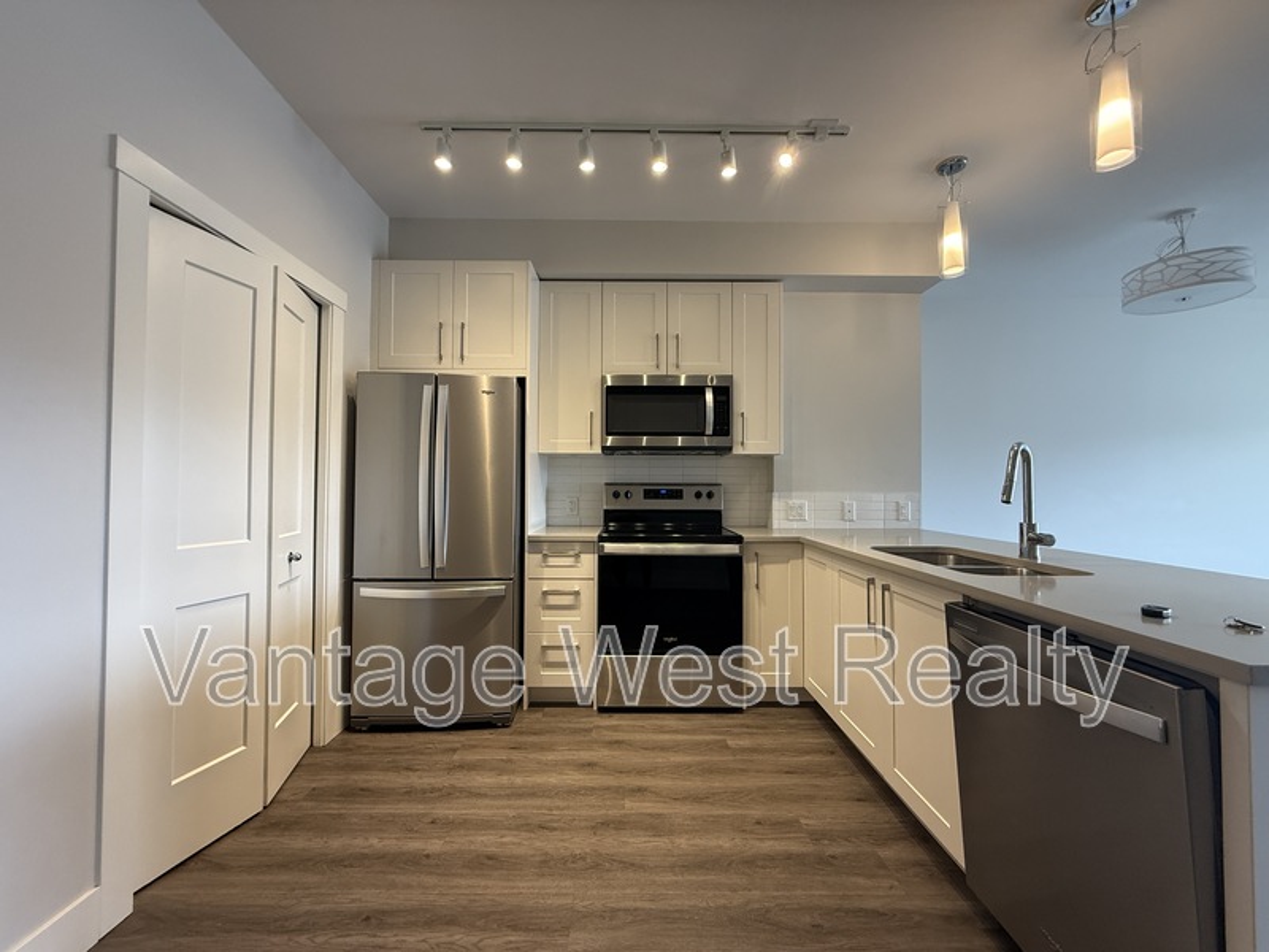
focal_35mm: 14
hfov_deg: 102.1
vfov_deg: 85.7
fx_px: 513
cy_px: 476
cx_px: 634
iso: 200
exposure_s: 1/60
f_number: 2.2
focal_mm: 2.22
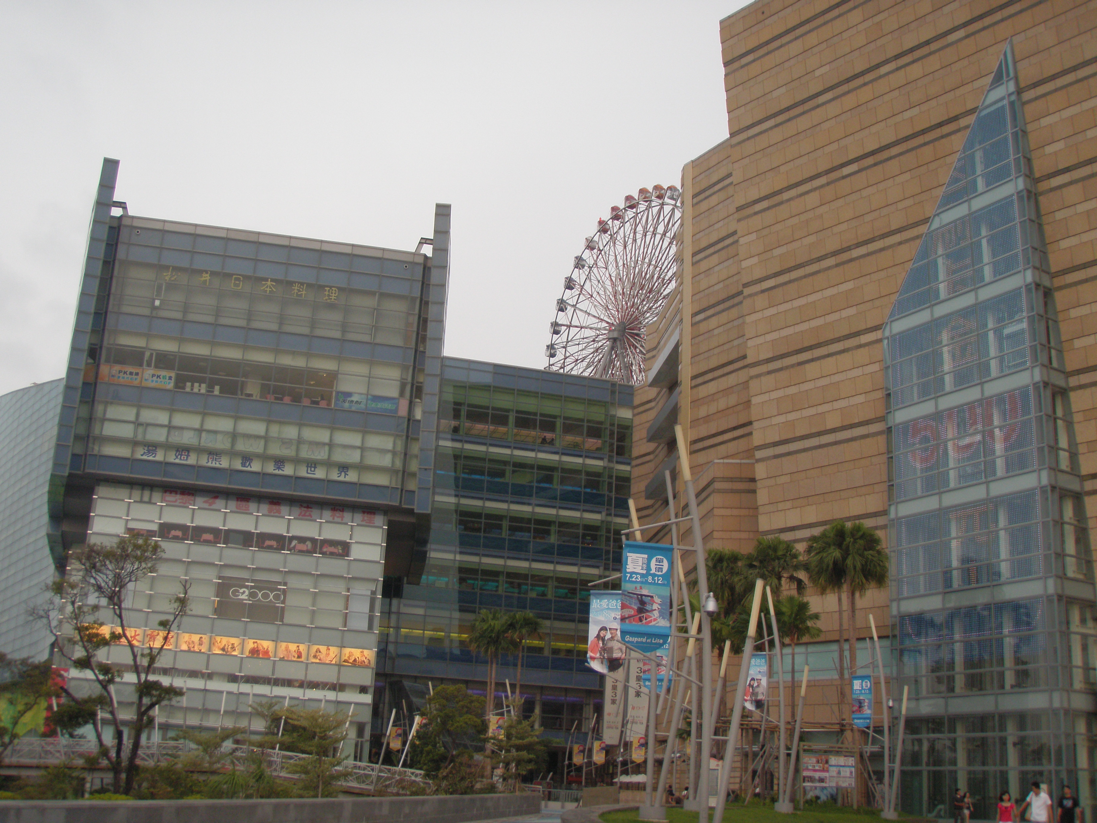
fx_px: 1204
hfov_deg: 49.0
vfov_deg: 37.7
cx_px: 548
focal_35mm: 38
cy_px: 412
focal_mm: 6.7
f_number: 3.5
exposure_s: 1/200
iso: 80
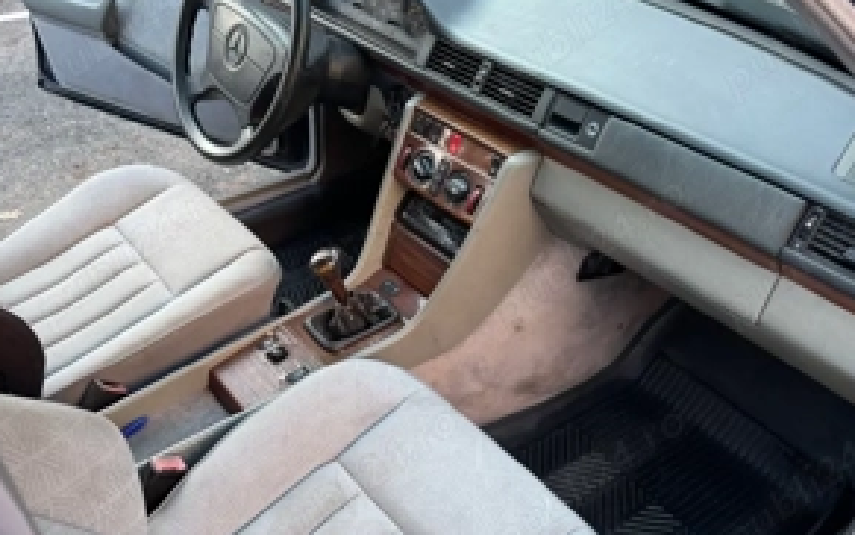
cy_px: 288
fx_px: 816
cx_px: 420
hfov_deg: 55.3
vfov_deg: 36.3
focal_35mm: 35
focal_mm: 6.76
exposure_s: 1/121
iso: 125
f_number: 1.78
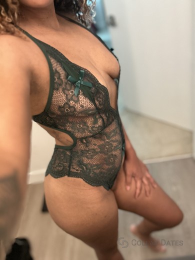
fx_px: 225
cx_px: 98
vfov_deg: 60.0
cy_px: 130
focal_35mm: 30
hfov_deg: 46.8
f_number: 1.9
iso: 250
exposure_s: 1/40
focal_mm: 2.69
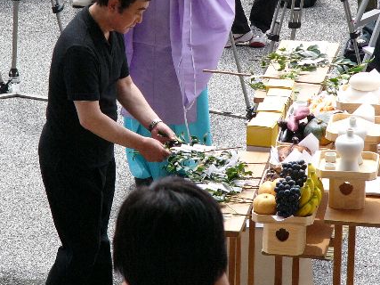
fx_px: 3128
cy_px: 77
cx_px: 251
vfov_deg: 5.2
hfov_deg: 6.9
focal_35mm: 285
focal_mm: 31.6
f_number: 2.8
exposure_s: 1/800
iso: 100
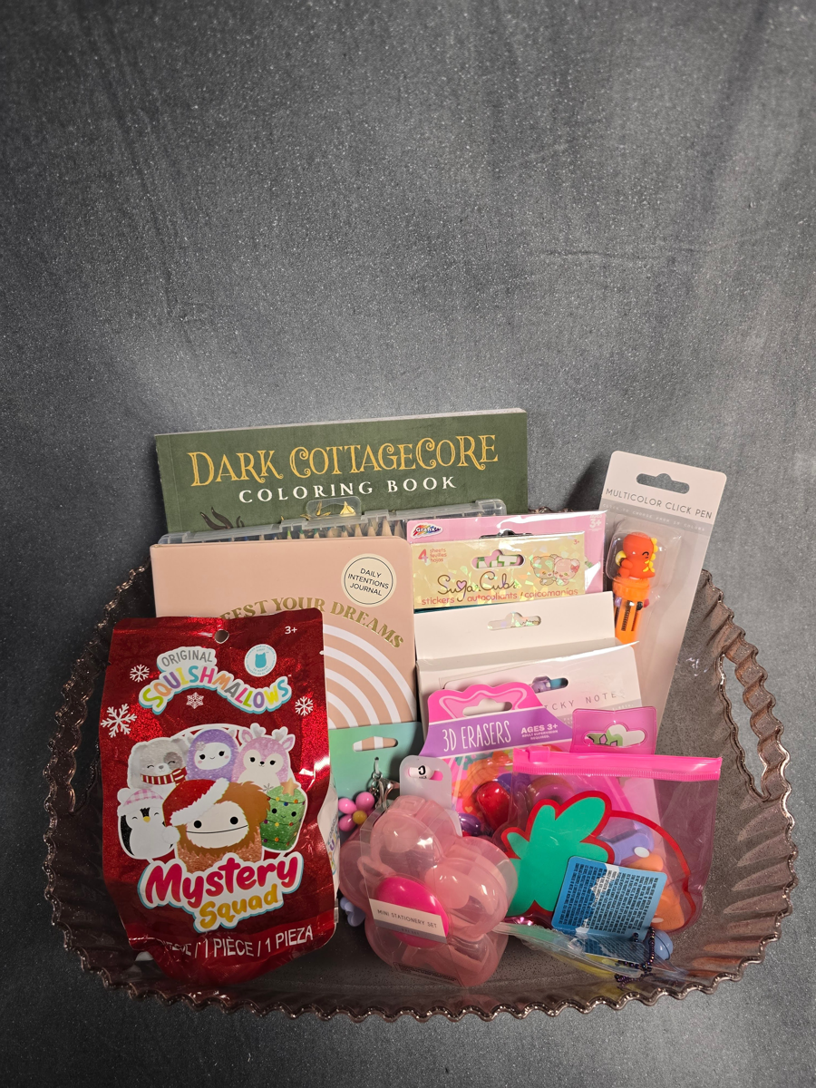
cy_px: 544
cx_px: 408
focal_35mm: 23
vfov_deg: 73.9
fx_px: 723
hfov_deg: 58.9
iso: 320
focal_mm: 6.3
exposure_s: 1/120
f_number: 1.7
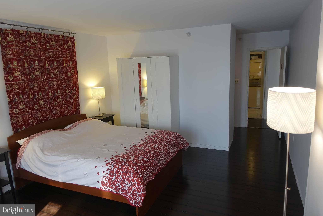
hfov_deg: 73.7
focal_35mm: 24
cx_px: 162
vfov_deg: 53.1
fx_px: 215
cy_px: 108
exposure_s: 1/30
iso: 125
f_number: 2.8
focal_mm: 8.8
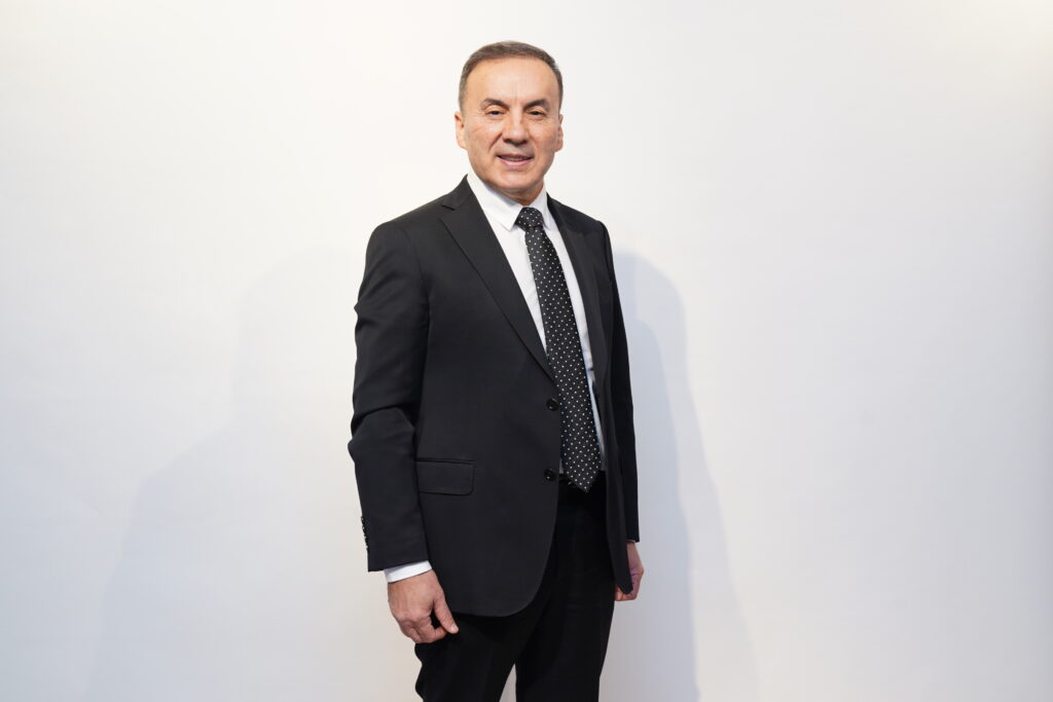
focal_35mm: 50
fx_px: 1463
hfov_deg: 39.6
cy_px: 351
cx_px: 526
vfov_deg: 27.0
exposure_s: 1/160
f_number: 5.6
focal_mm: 50
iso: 1000
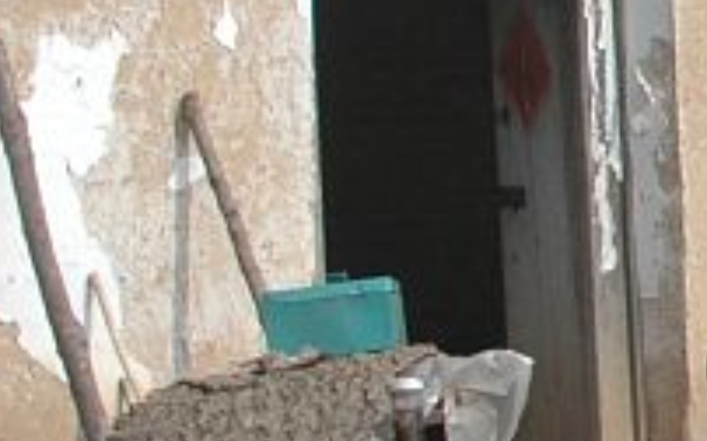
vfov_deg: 6.0
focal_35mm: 218
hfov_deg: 8.3
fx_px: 4198
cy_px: 98
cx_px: 2048
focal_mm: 24
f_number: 8
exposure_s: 1/400
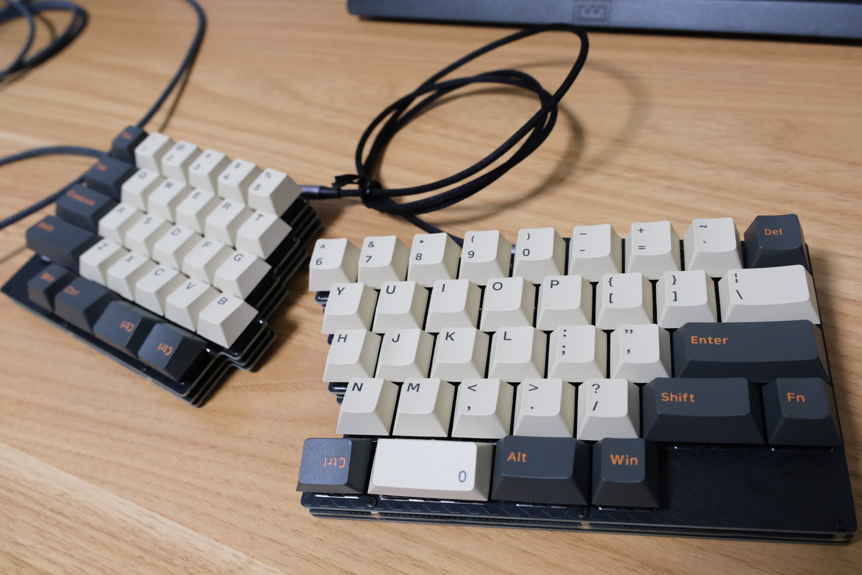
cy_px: 288
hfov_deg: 58.7
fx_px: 766
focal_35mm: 32
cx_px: 431
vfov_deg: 41.1
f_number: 5.6
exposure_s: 1/100
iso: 4000
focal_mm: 21
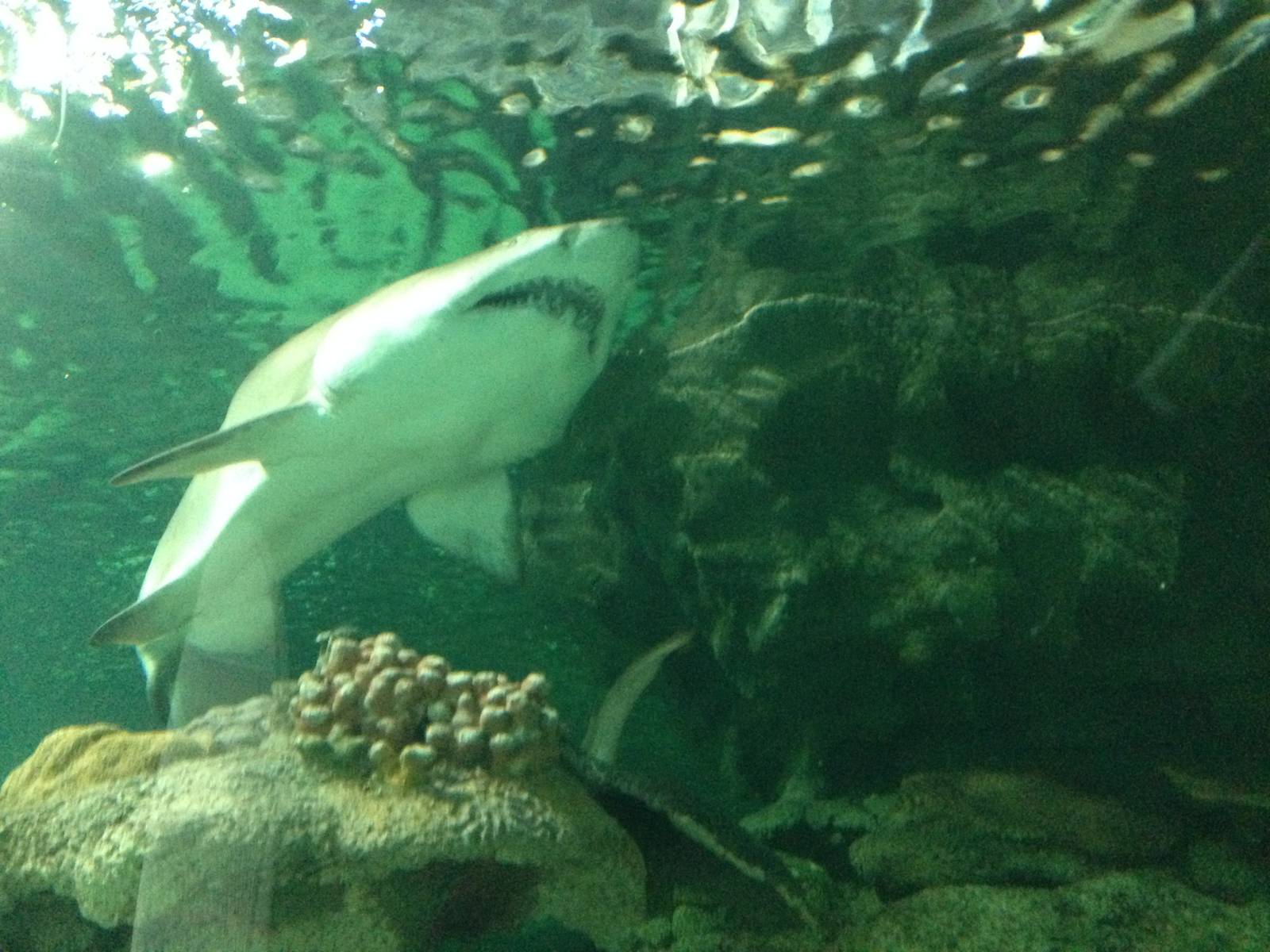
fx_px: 1211
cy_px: 476
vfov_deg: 42.9
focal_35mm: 33
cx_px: 635
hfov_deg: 55.4
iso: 800
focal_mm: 4.12
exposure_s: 1/15
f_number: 2.4
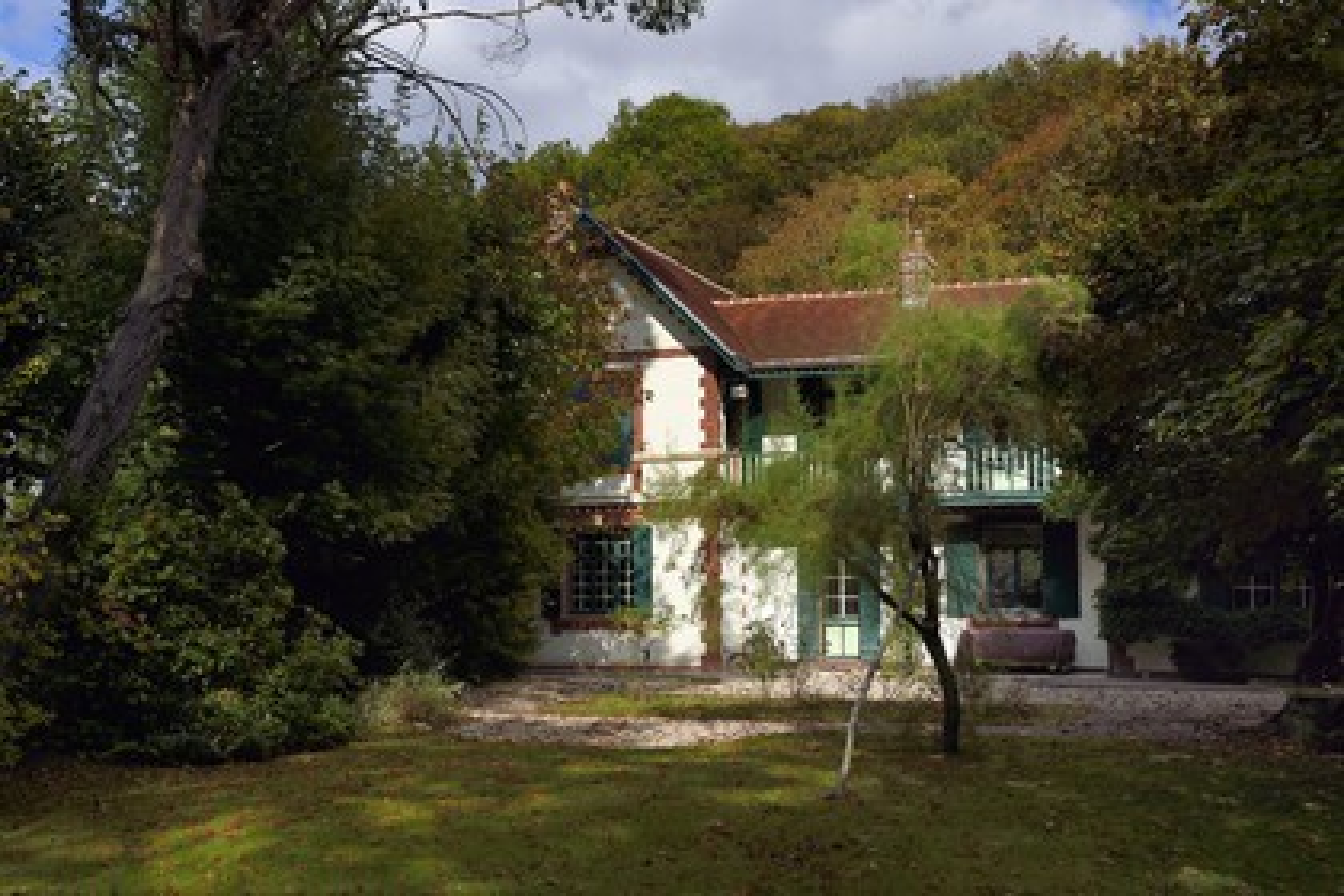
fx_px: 1493
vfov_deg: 33.4
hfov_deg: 48.5
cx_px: 672
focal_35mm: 40
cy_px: 448
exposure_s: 1/250
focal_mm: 40
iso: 200
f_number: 11
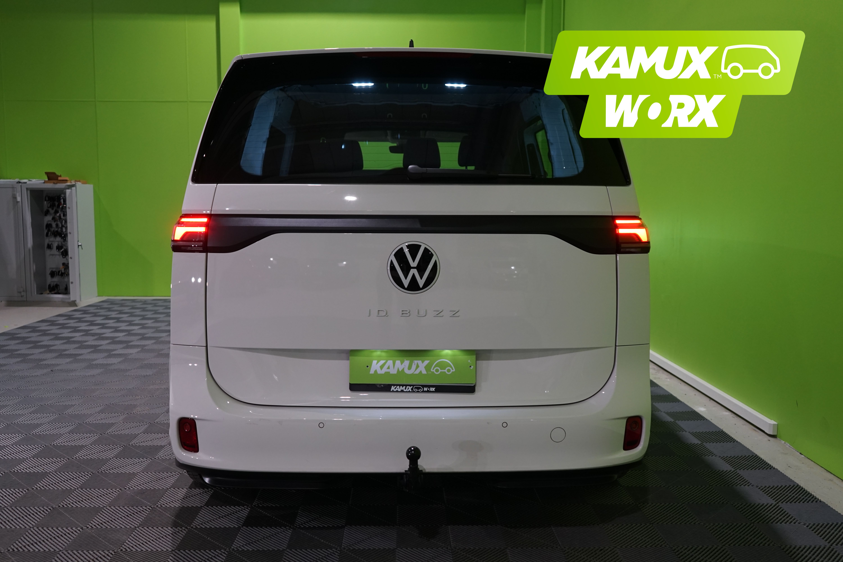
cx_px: 422
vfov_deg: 42.3
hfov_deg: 60.3
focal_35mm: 31
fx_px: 726
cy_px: 281
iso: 1000
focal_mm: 31
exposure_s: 1/160
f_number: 4
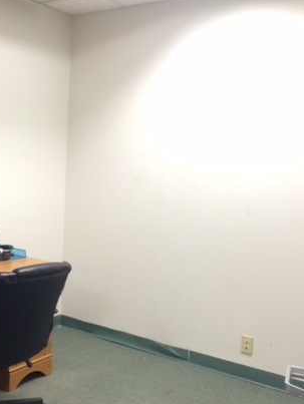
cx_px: 65
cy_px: 253
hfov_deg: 30.9
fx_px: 538
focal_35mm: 46
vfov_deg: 40.9
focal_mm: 4.15
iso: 125
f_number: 2.2
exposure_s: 1/30
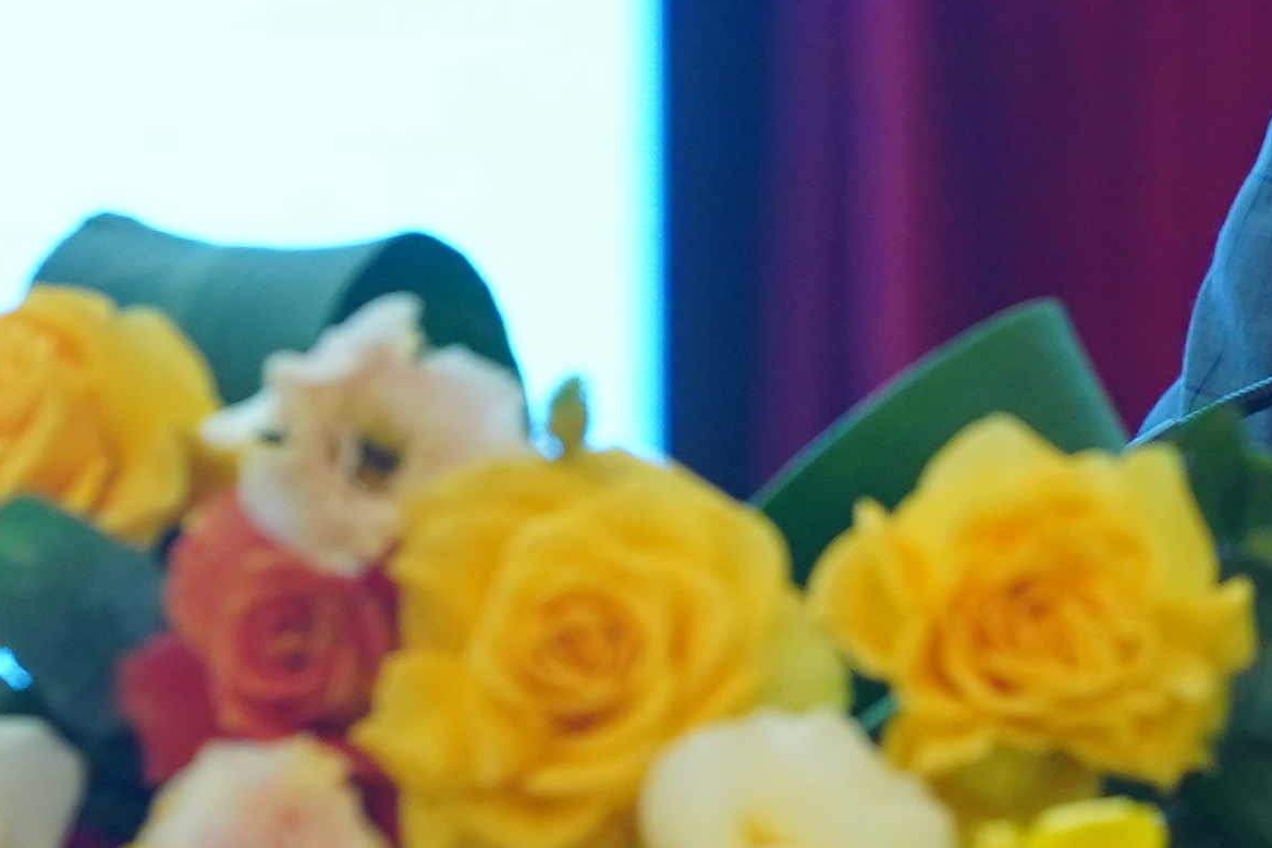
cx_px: 1512
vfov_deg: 1.3
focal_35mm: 1027
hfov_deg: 2.0
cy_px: -74
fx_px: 36289
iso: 1600
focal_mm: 200
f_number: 4
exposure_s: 1/100
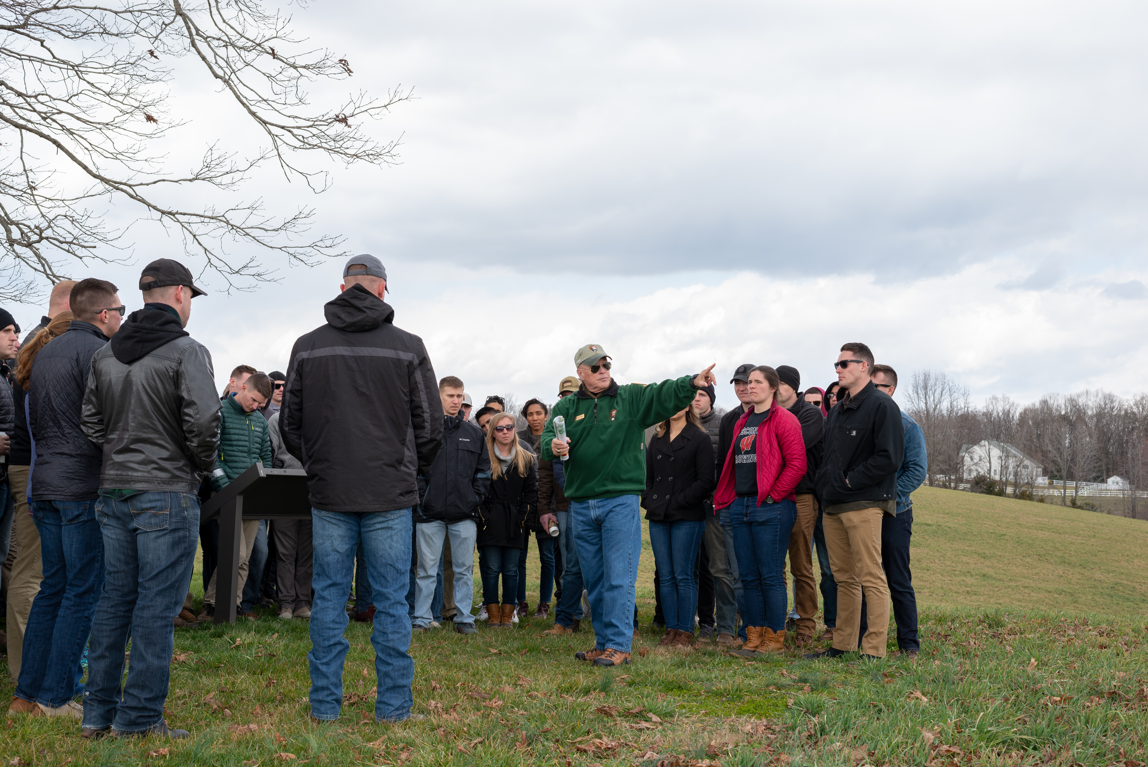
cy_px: 384
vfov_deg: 27.0
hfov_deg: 39.6
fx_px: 1595
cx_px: 574
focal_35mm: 50
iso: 250
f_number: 8
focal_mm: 50
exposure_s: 1/200
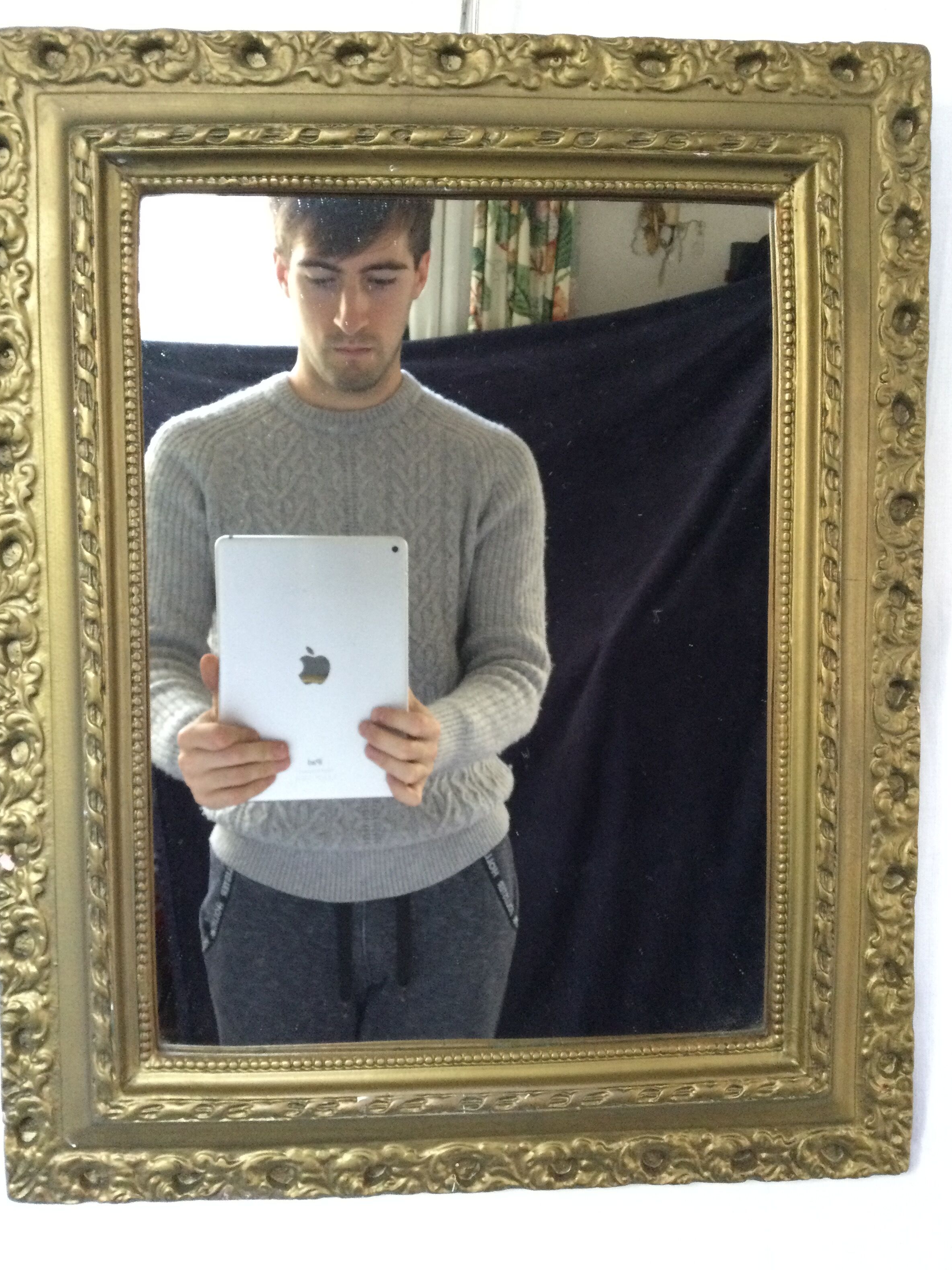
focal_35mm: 32
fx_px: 1173
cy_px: 628
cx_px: 466
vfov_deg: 56.8
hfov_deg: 44.2
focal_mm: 3.3
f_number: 2.4
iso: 200
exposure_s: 1/25
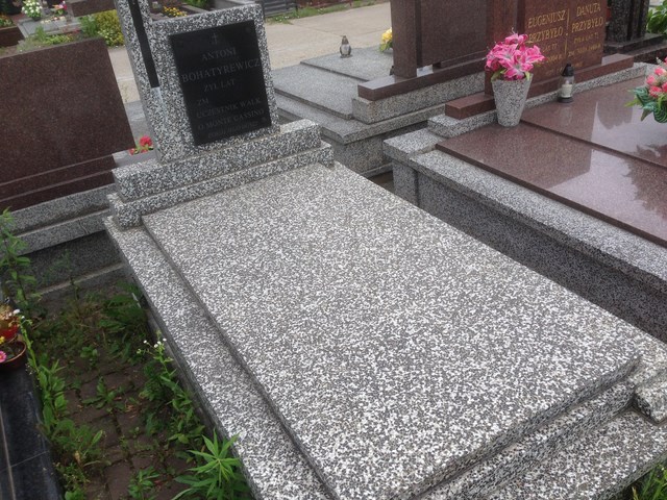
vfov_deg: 42.9
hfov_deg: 55.4
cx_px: 334
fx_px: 636
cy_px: 250
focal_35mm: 33
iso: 50
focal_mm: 4.12
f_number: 2.4
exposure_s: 1/589
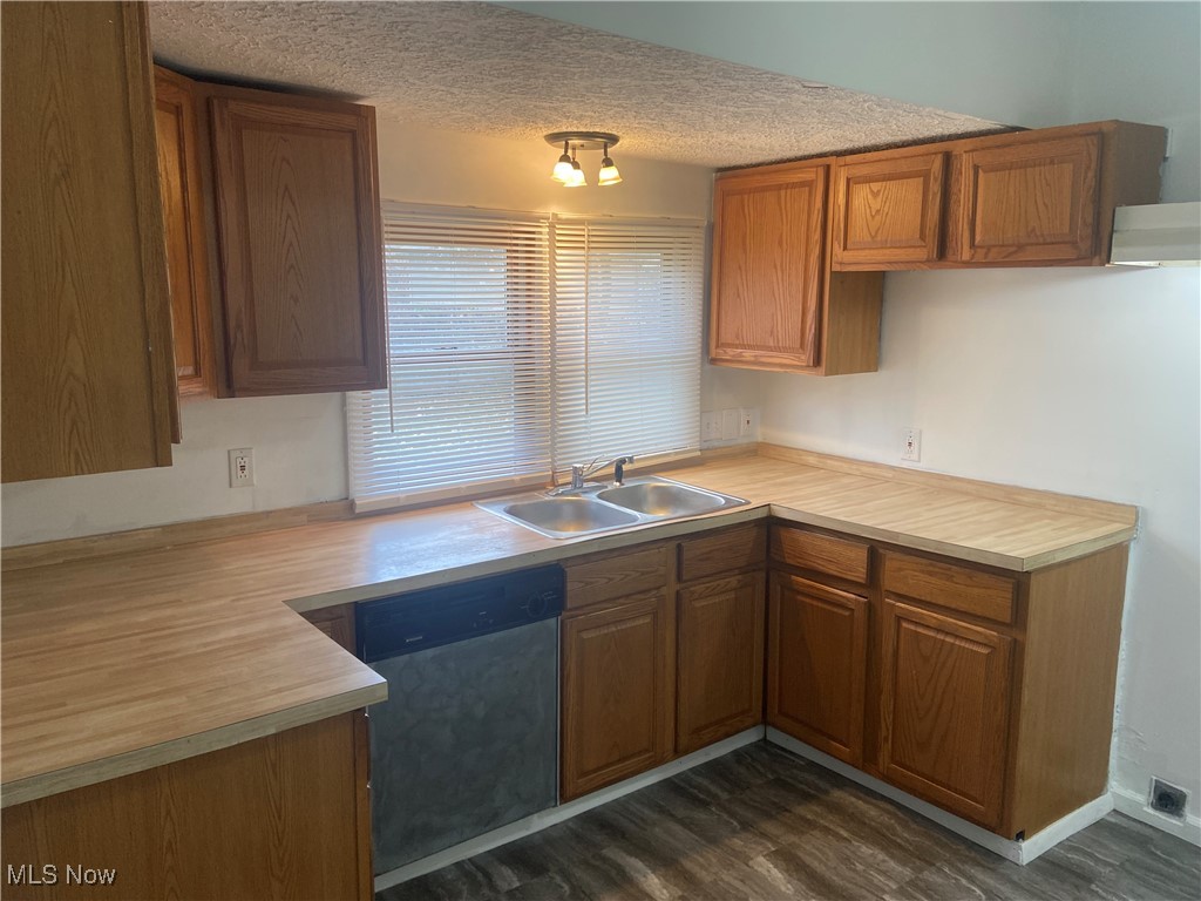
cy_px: 450
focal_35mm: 26
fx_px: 902
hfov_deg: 67.3
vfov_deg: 53.1
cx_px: 600
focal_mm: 4.25
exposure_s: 1/120
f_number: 1.8
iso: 100
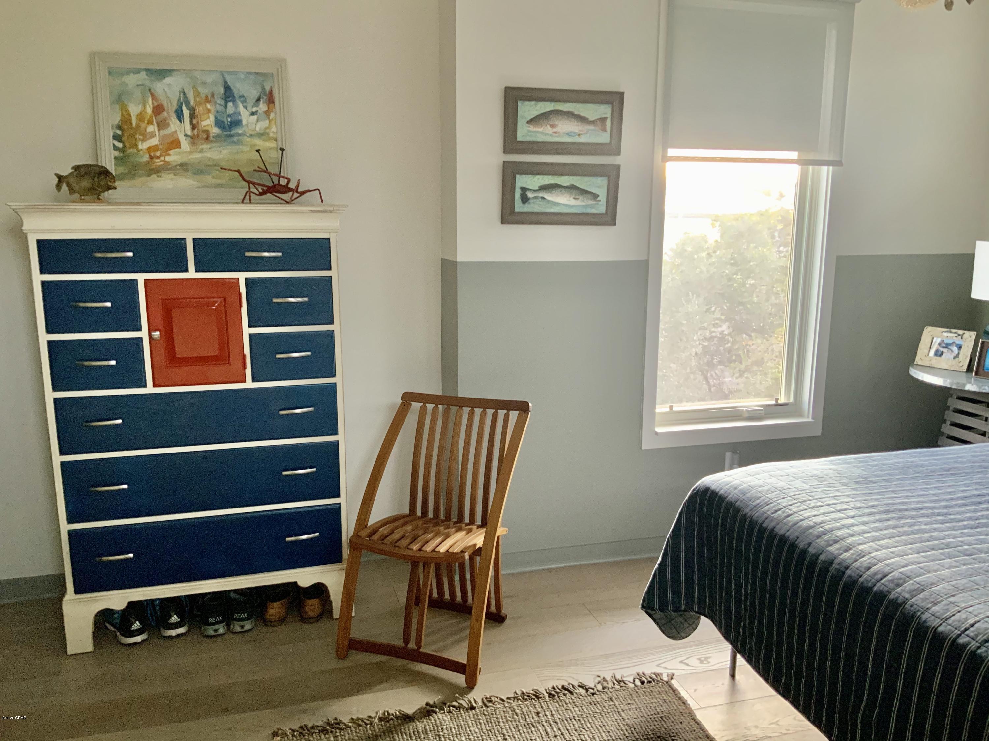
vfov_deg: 48.2
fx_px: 829
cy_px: 370
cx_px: 494
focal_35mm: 29
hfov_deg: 61.7
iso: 200
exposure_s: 1/60
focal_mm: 3
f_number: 1.8
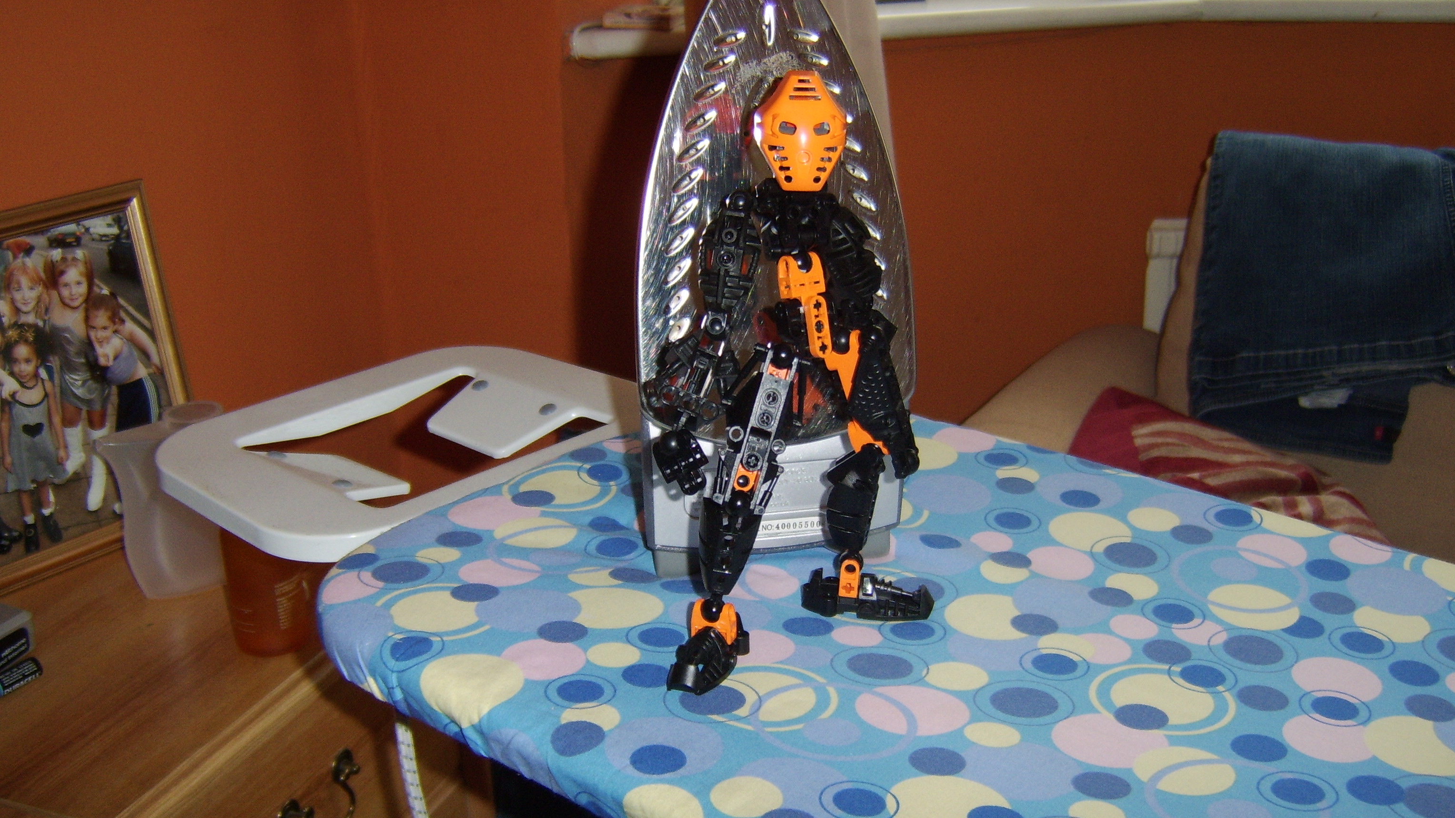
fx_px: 1312
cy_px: 410
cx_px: 732
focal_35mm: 34
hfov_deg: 58.0
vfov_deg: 34.6
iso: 141
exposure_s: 1/30
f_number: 2.7
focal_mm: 8.13
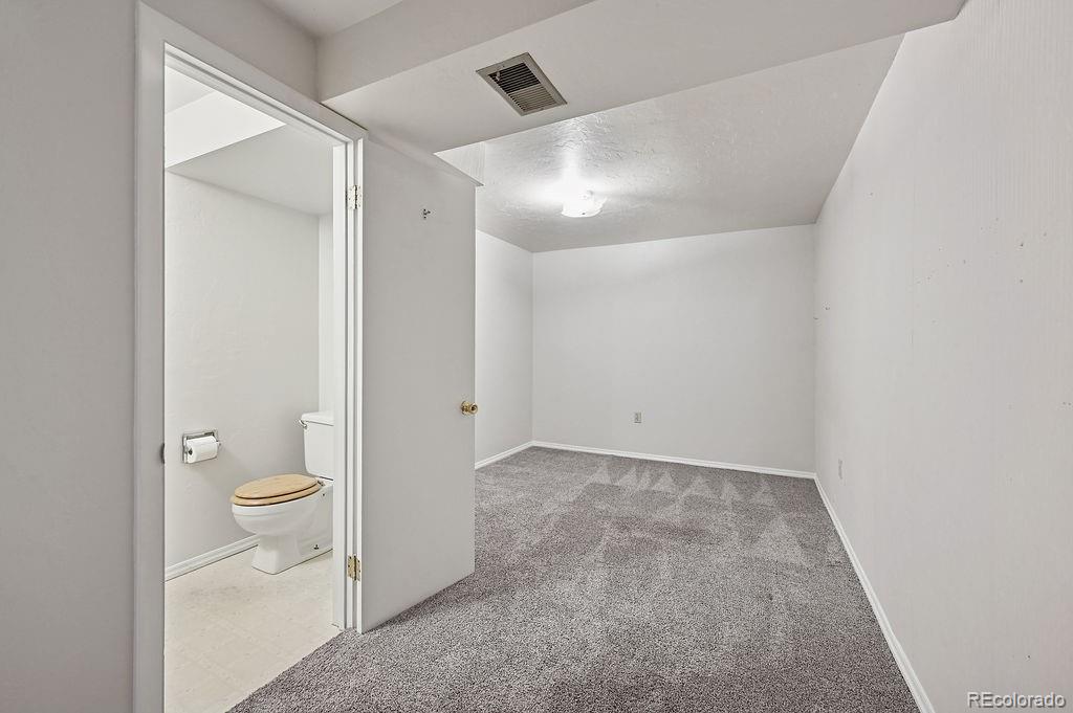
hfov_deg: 104.3
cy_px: 356
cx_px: 536
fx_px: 417
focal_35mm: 14
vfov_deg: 81.1
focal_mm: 14
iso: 400
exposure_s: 1/1.25
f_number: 10
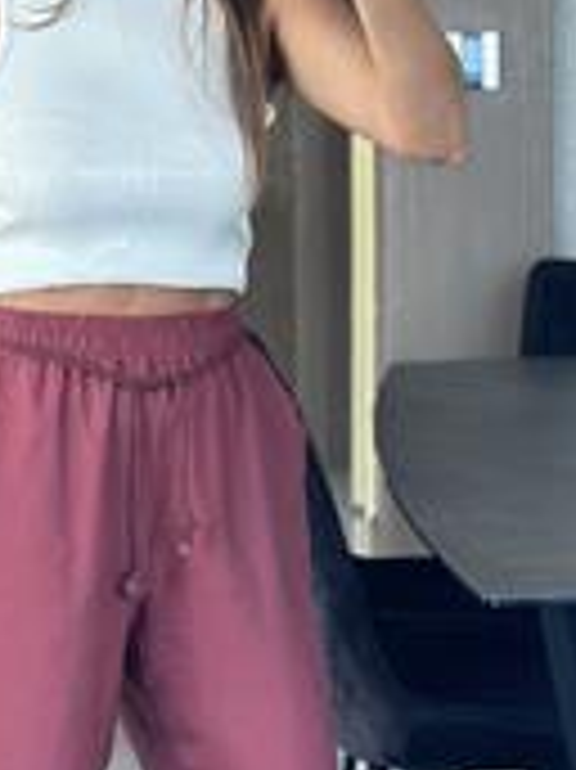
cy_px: 594
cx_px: 112
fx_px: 3154
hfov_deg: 10.4
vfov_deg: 13.8
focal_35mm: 142
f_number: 1.78
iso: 125
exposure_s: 1/84
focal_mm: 6.86
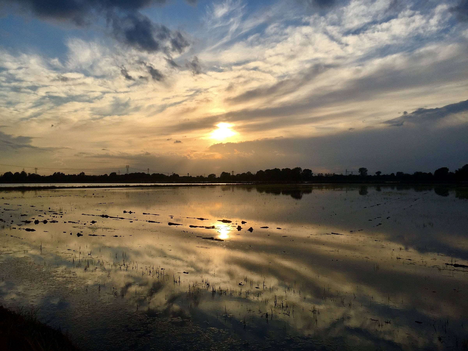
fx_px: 392
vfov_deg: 48.2
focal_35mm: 29
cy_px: 176
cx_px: 234
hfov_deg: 61.7
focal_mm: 4.15
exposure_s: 1/2198
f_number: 2.2
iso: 32
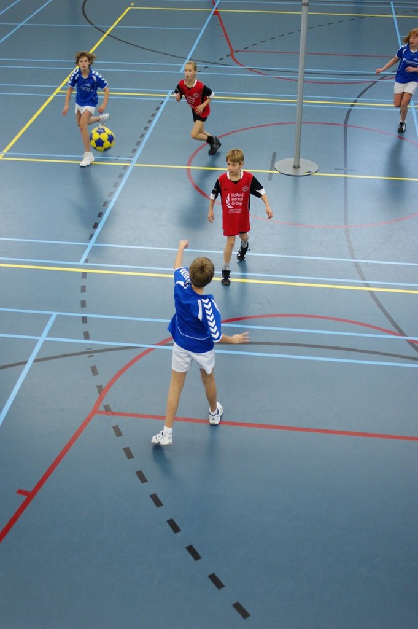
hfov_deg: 25.7
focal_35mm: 52
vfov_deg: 37.9
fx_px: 916
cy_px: 314
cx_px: 209
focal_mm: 35
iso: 800
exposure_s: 1/200
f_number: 2.8
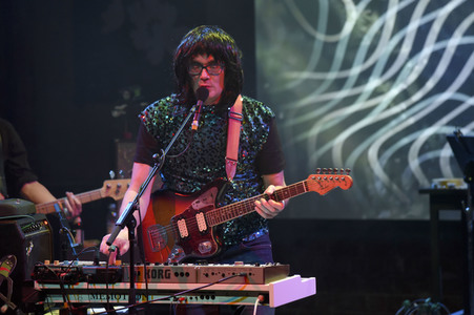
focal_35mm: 120
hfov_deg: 17.1
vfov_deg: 11.4
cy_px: 158
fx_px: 1579
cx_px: 237
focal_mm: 120
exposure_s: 1/50
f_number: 4
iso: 2000
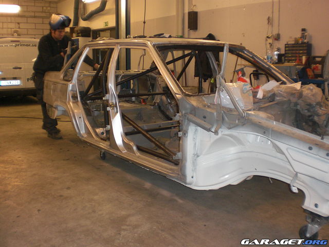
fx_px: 342
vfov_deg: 39.7
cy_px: 124
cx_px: 164
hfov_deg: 51.4
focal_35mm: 36
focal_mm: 6.3
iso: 200
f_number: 3.1
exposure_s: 1/60
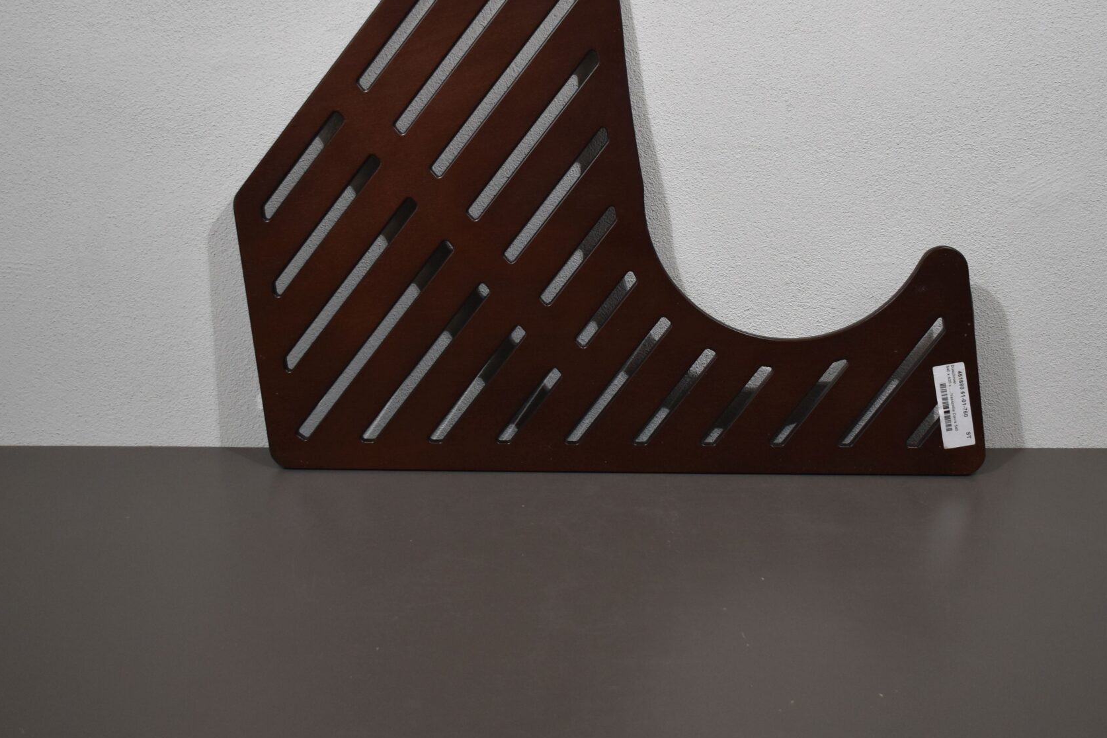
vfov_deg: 25.5
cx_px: 558
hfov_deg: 37.7
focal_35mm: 53
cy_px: 247
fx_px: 1622
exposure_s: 1/250
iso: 560
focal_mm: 23
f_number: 3.8
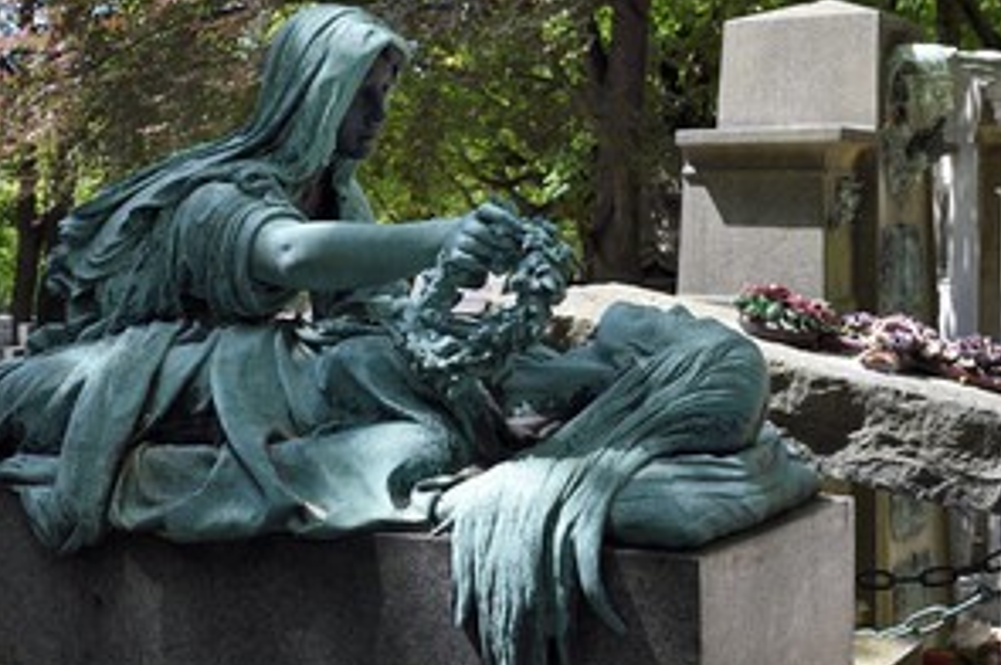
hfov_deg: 34.6
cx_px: 305
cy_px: 319
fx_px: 1583
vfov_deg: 23.7
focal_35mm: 57
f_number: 10
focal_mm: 40
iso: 400
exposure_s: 1/160
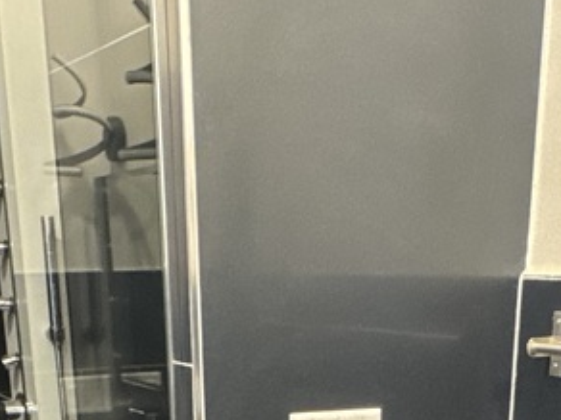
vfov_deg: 17.5
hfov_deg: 28.2
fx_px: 1118
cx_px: 284
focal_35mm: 69
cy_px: 742
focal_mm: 2.22
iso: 500
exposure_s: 1/60
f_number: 2.2
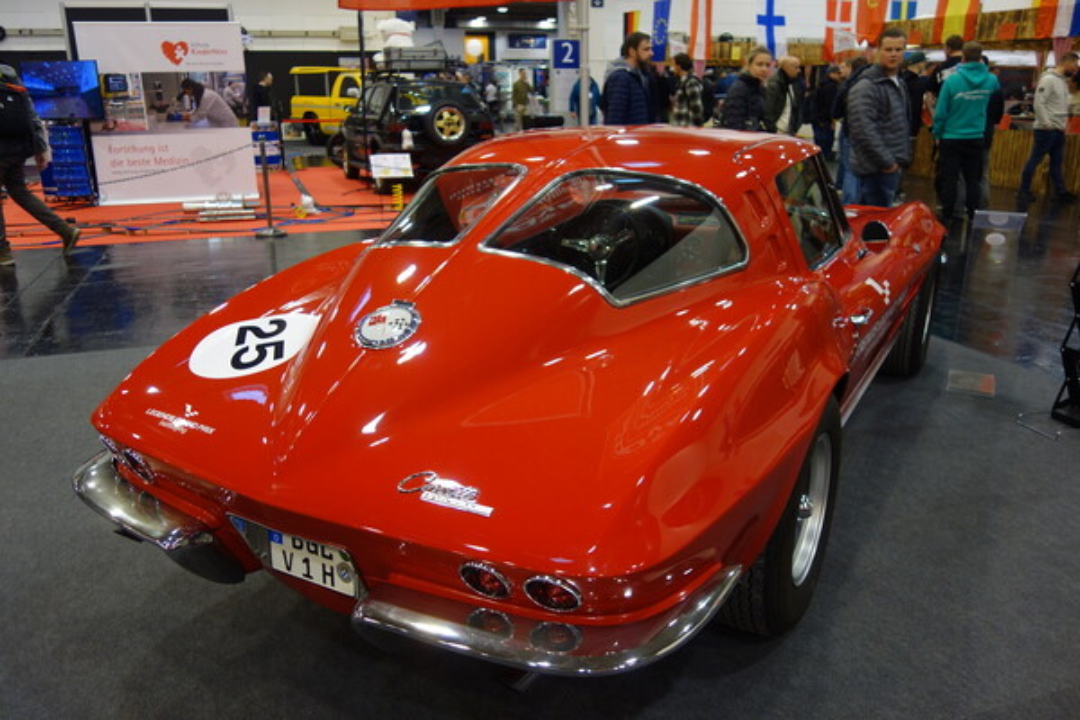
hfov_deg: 65.5
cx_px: 540
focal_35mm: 28
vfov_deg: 46.4
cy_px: 360
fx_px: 840
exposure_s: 1/80
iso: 125
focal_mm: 10.4
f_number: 1.8
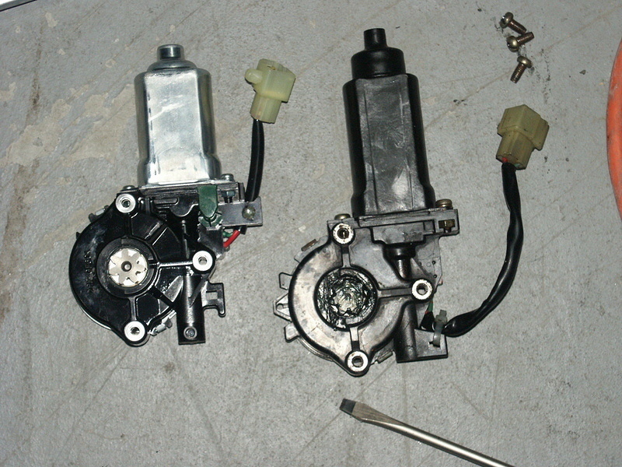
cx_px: 311
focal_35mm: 112
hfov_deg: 17.6
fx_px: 2012
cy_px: 234
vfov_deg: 13.2
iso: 200
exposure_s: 1/90
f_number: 3.5
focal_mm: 27.82
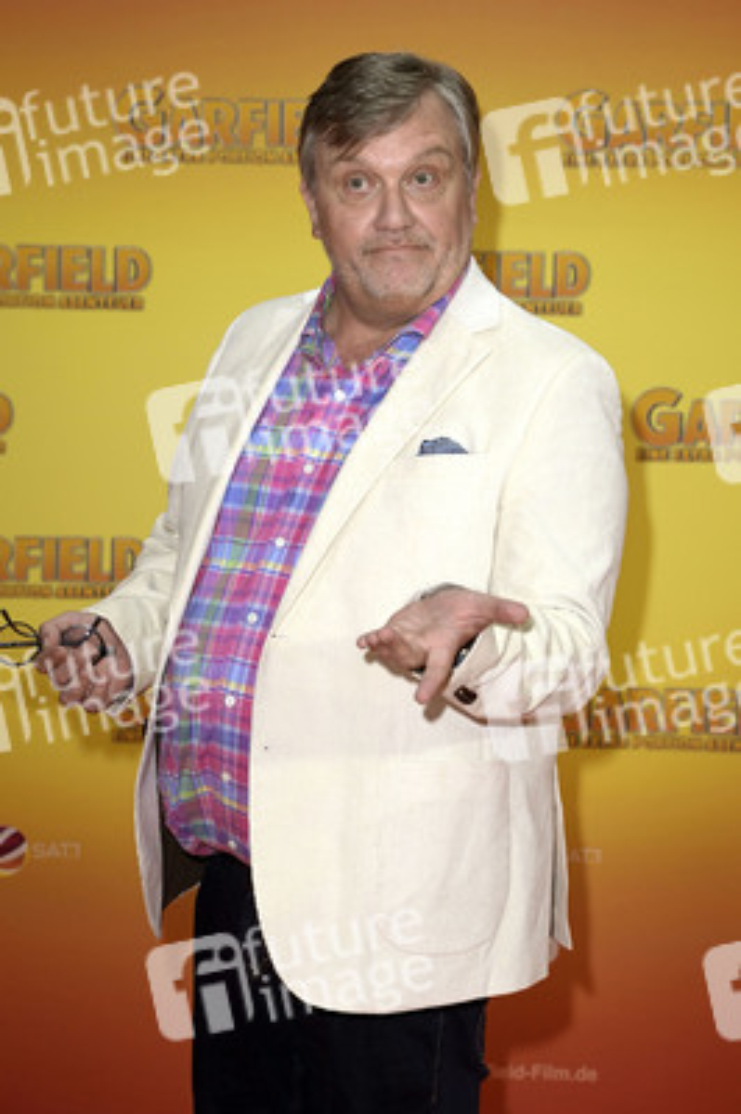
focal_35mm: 78
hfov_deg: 17.5
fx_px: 2412
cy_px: 557
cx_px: 370
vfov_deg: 26.0
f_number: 5.6
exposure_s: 1/250
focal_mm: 78
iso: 640
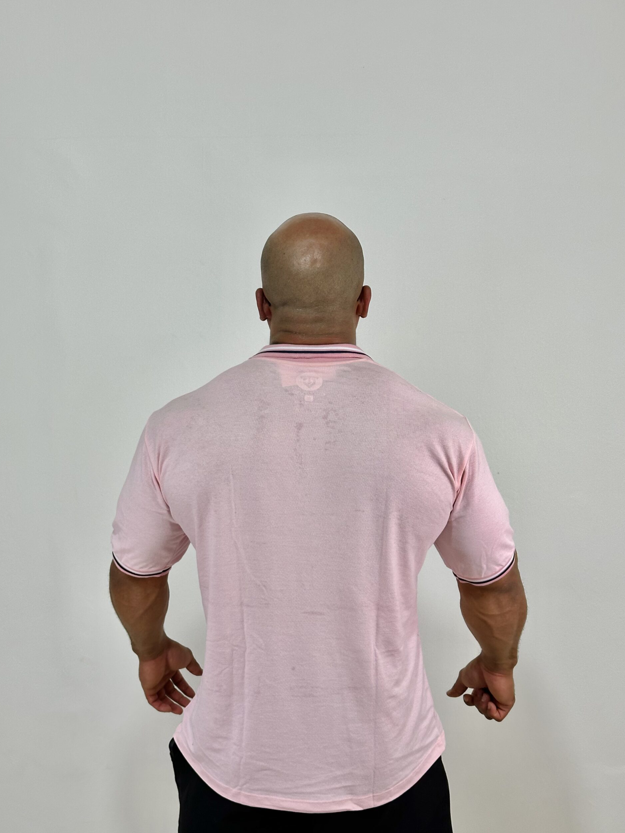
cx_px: 309
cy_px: 413
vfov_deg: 38.9
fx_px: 1180
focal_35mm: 49
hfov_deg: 29.7
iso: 50
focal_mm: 6.86
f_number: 1.78
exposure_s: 1/206
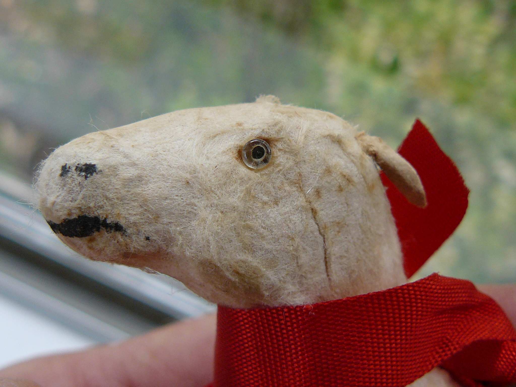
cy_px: 194
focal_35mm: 56
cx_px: 258
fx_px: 835
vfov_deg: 26.1
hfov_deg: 34.3
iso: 100
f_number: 2.8
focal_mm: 6.2
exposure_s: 1/60
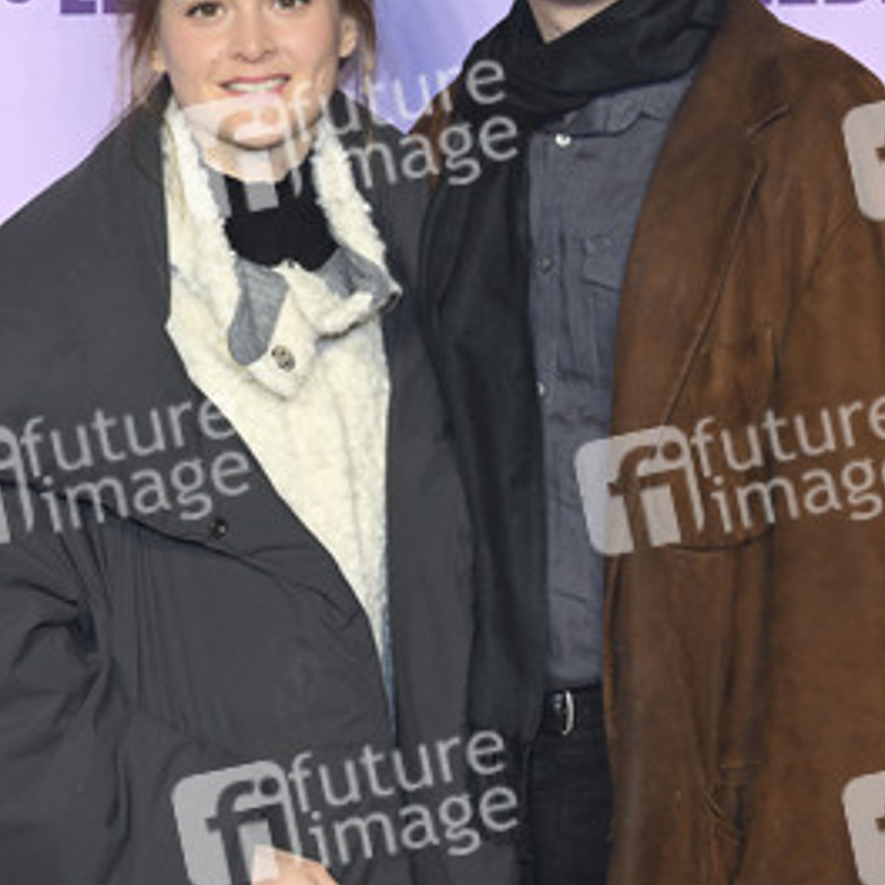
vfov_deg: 25.6
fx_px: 1938
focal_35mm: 67
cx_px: 442
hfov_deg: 25.7
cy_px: 308
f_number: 4.5
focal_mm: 52
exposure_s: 1/200
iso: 1250
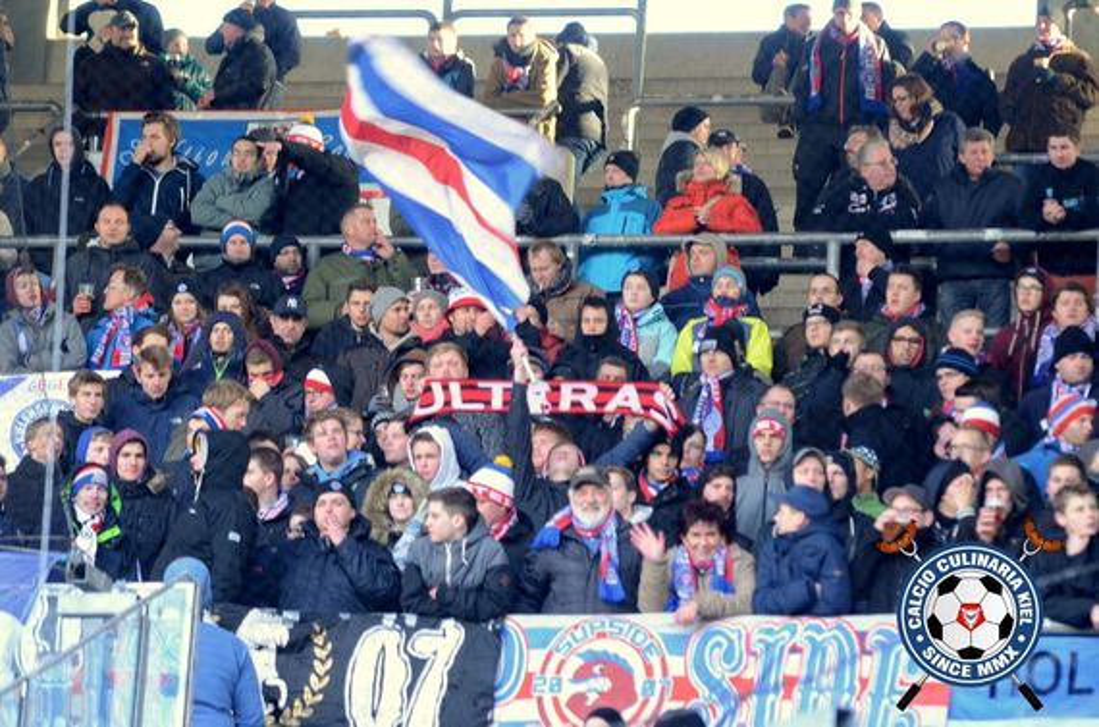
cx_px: 550
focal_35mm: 195
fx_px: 5938
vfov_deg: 7.0
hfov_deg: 10.6
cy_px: 364
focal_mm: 130
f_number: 2.8
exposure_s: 1/60
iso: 400
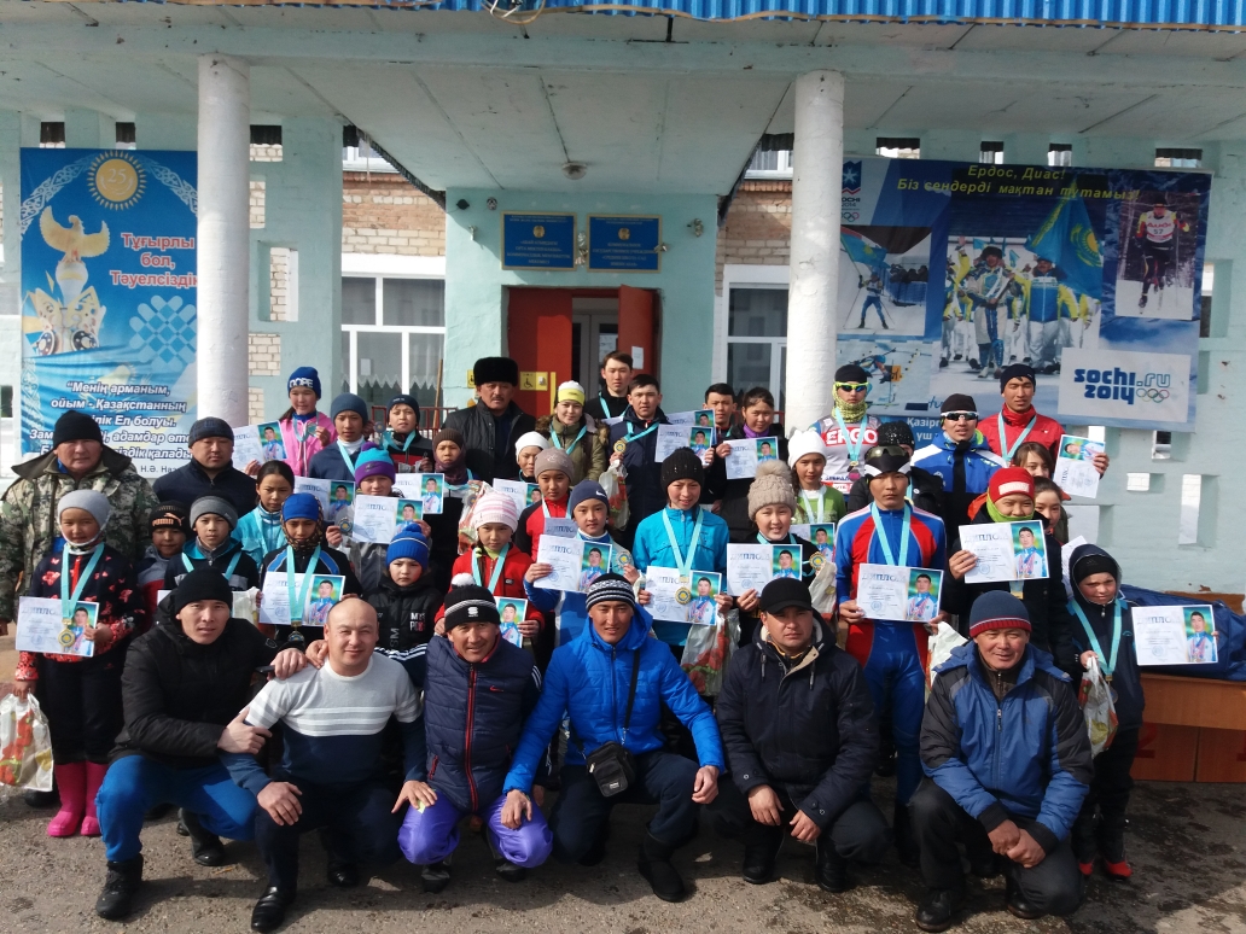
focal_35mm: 28
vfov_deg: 49.7
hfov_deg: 63.4
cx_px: 623
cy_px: 467
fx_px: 1008
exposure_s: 1/1561
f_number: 1.9
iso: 64
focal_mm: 3.7
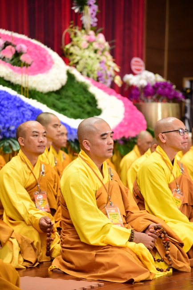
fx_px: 964
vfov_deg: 17.1
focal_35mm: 120
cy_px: 145
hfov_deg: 11.4
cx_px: 96
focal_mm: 120
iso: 800
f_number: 4
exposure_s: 1/50
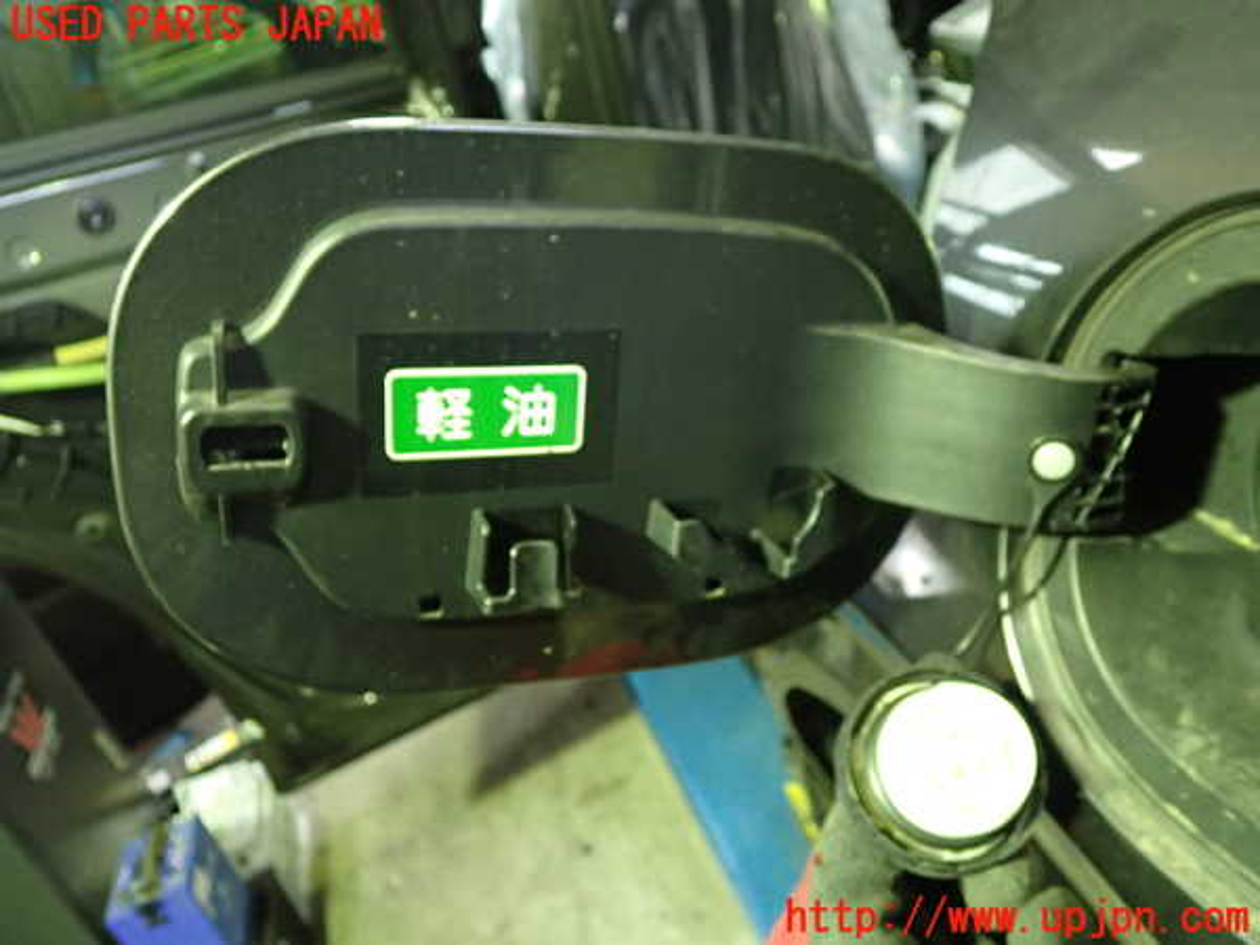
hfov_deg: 60.0
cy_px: 472
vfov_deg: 46.8
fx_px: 1092
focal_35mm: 30
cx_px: 630
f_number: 2.3
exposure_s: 1/20
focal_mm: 5.4
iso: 800
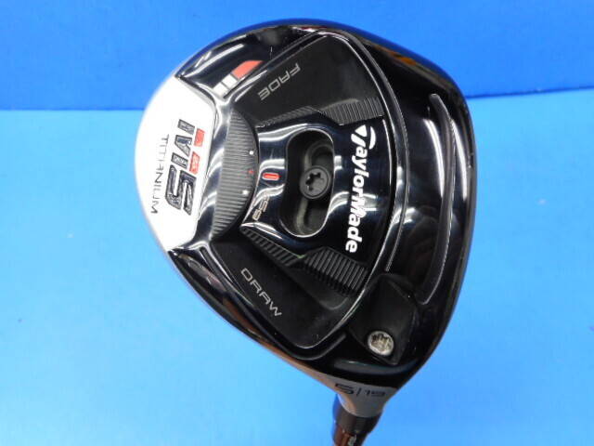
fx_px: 429
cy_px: 223
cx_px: 297
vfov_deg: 54.9
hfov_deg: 69.4
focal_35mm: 25
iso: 160
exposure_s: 1/30
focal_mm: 4.5
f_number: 3.7
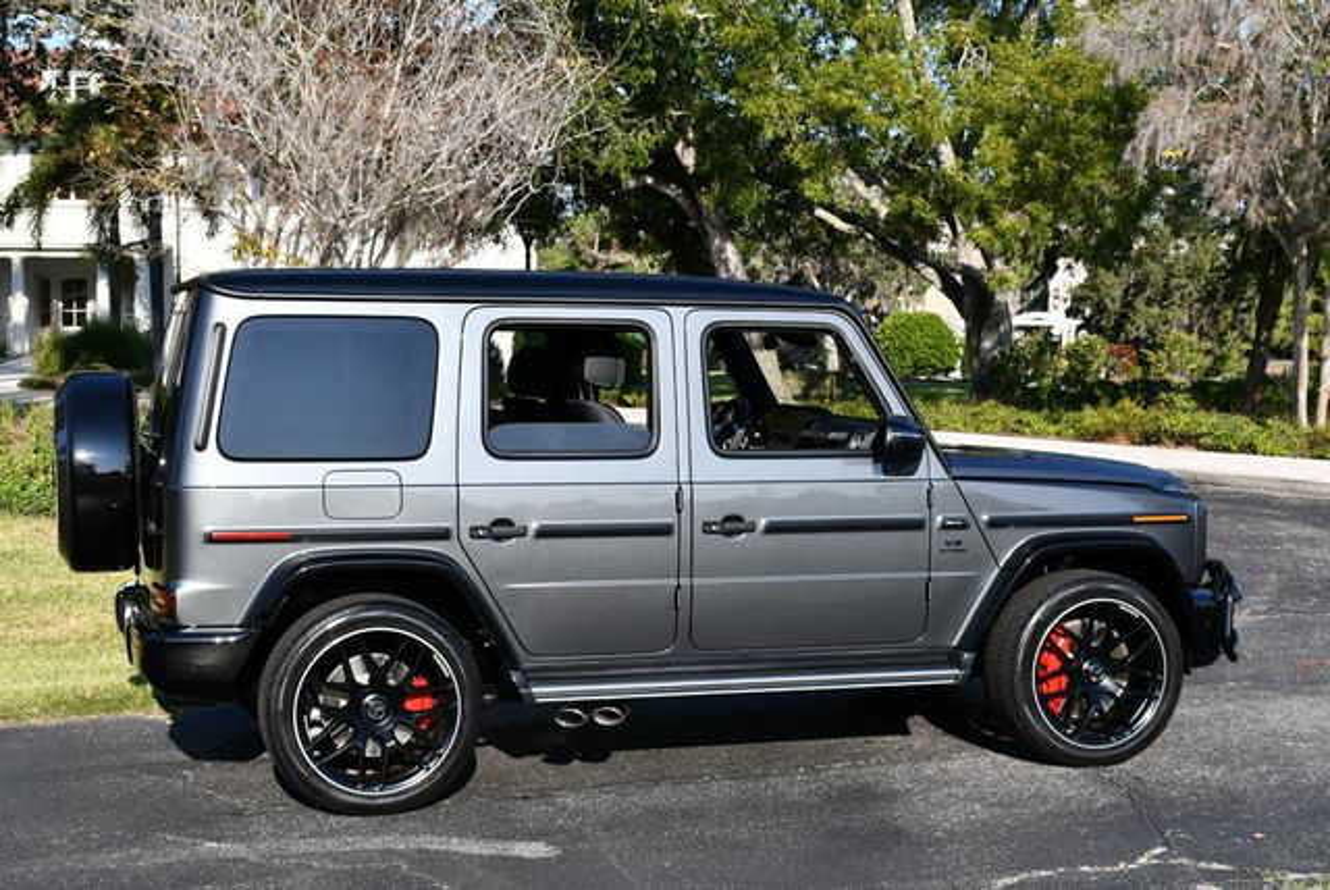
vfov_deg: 24.2
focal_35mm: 56
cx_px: 665
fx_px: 2071
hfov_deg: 35.6
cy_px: 445
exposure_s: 1/250
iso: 110
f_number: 8
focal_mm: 28
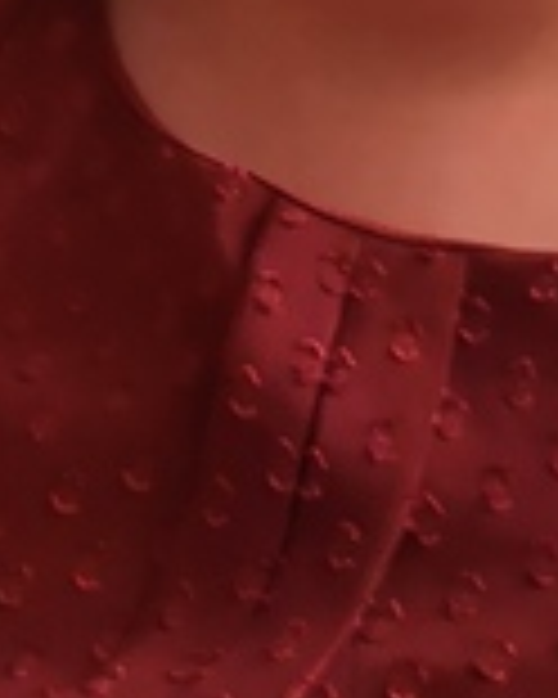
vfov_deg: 14.1
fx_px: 2704
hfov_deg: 11.7
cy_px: -194
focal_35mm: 131
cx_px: -9
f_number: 1.8
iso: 640
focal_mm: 3.95
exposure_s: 1/16.7
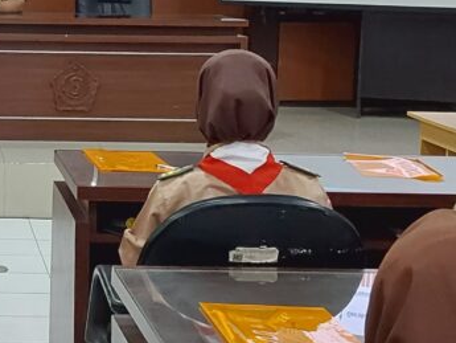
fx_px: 1094
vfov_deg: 17.6
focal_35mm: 83
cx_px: -41
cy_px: 69
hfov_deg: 22.3
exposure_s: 1/33
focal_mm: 2.91
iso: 200
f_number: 1.9
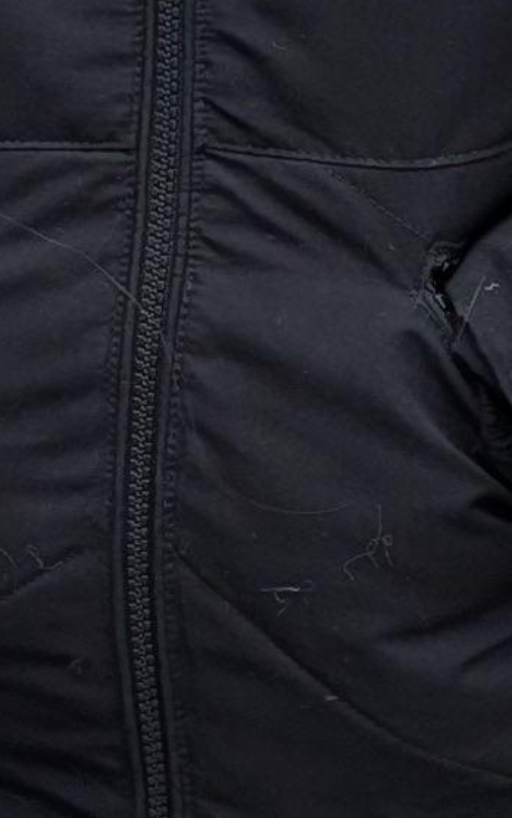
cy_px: -41
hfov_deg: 6.9
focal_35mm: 183
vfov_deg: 11.3
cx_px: -530
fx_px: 4081
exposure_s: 1/470
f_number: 1.7
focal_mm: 4.53
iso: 34
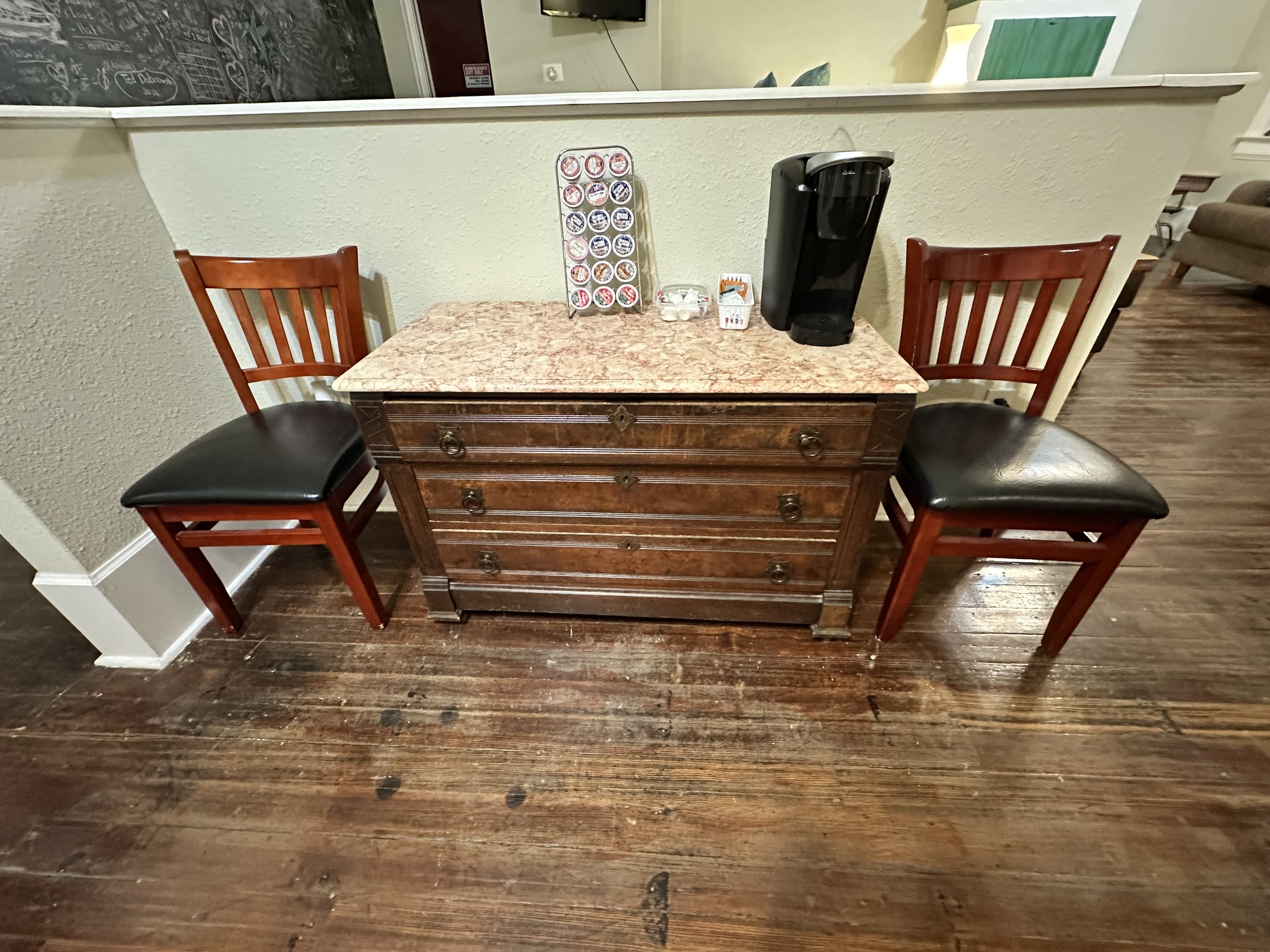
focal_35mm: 14
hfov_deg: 102.1
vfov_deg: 85.7
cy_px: 476
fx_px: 514
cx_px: 635
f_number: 2.2
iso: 1000
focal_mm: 2.22
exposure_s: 1/40
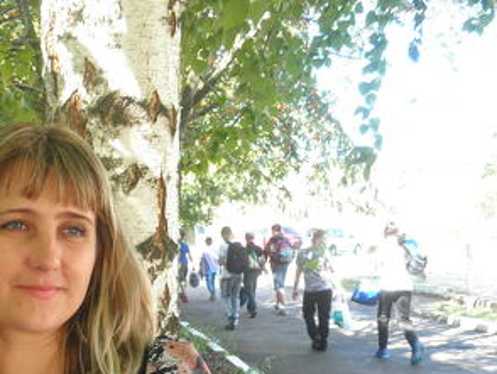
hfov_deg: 34.6
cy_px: 327
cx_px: 74
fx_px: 762
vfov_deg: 26.7
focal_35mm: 53
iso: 64
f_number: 2.8
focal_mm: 4.7
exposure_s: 1/50
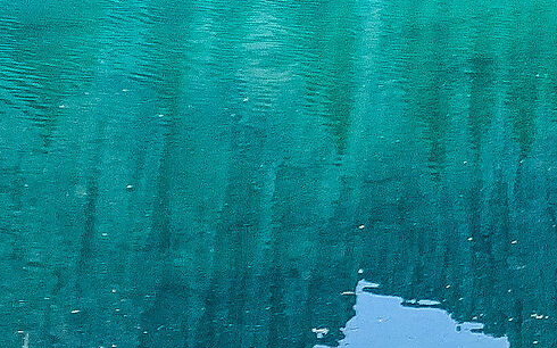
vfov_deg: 8.7
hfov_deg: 15.2
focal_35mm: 135
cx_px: 574
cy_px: -527
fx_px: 2049
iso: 25
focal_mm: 4.25
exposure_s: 1/692
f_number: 1.8
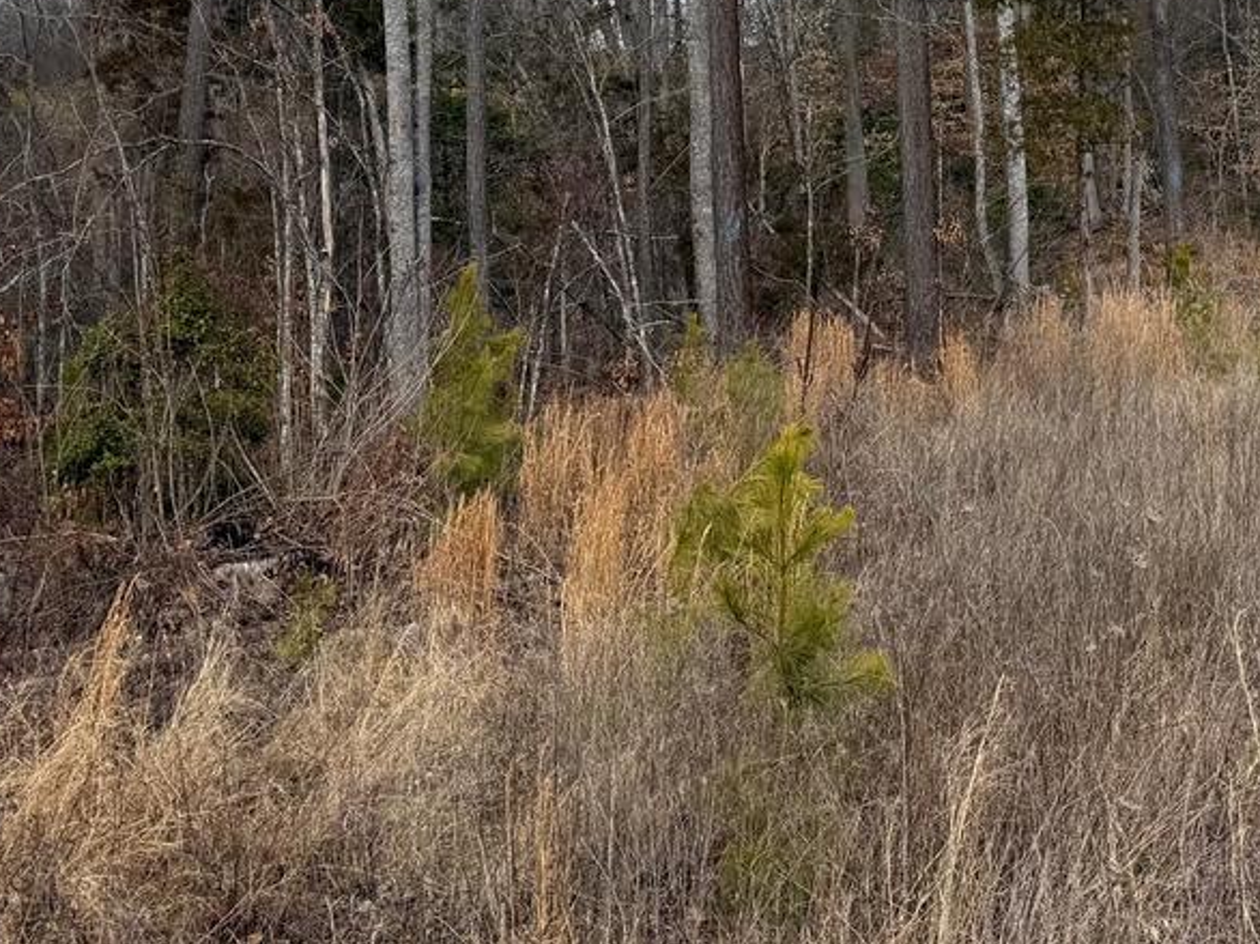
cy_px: -213
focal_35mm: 59
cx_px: 759
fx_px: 2147
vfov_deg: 22.7
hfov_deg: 32.6
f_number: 1.78
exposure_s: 1/3584
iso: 80
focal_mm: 6.76
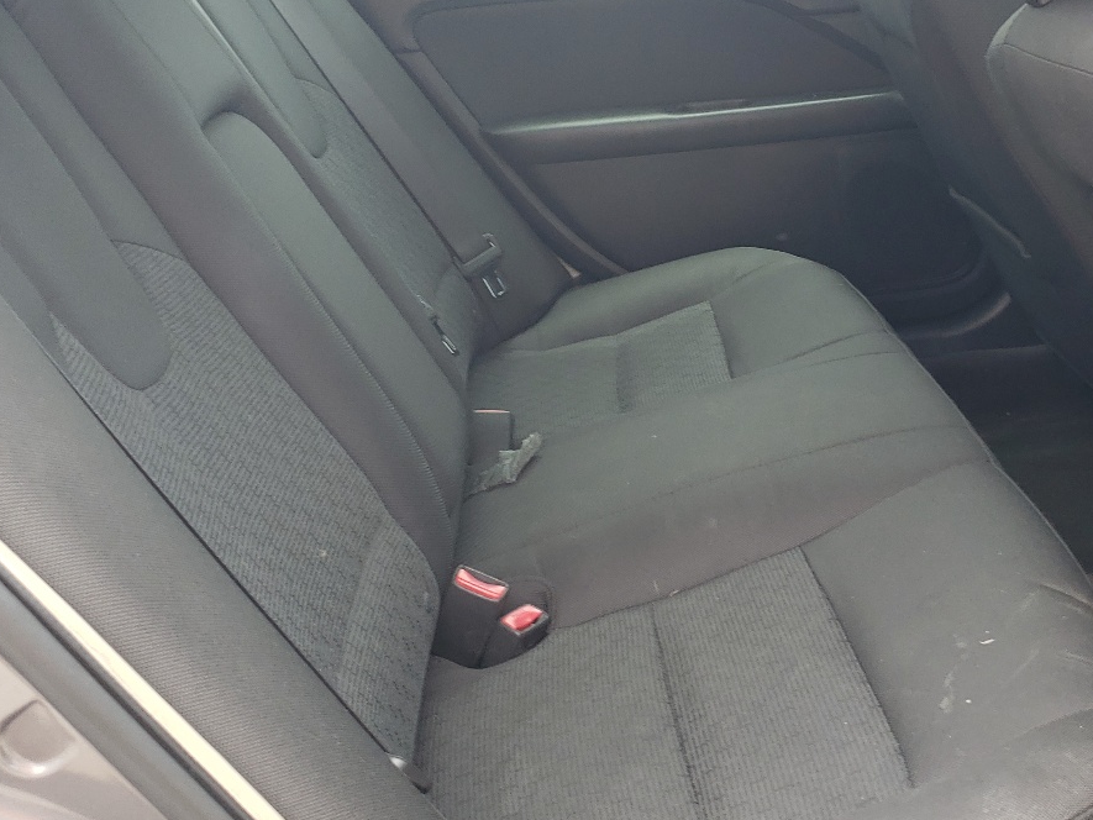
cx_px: 735
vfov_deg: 30.8
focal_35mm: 47
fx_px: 1484
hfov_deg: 39.9
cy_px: 338
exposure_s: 1/167
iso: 50
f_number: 1.5
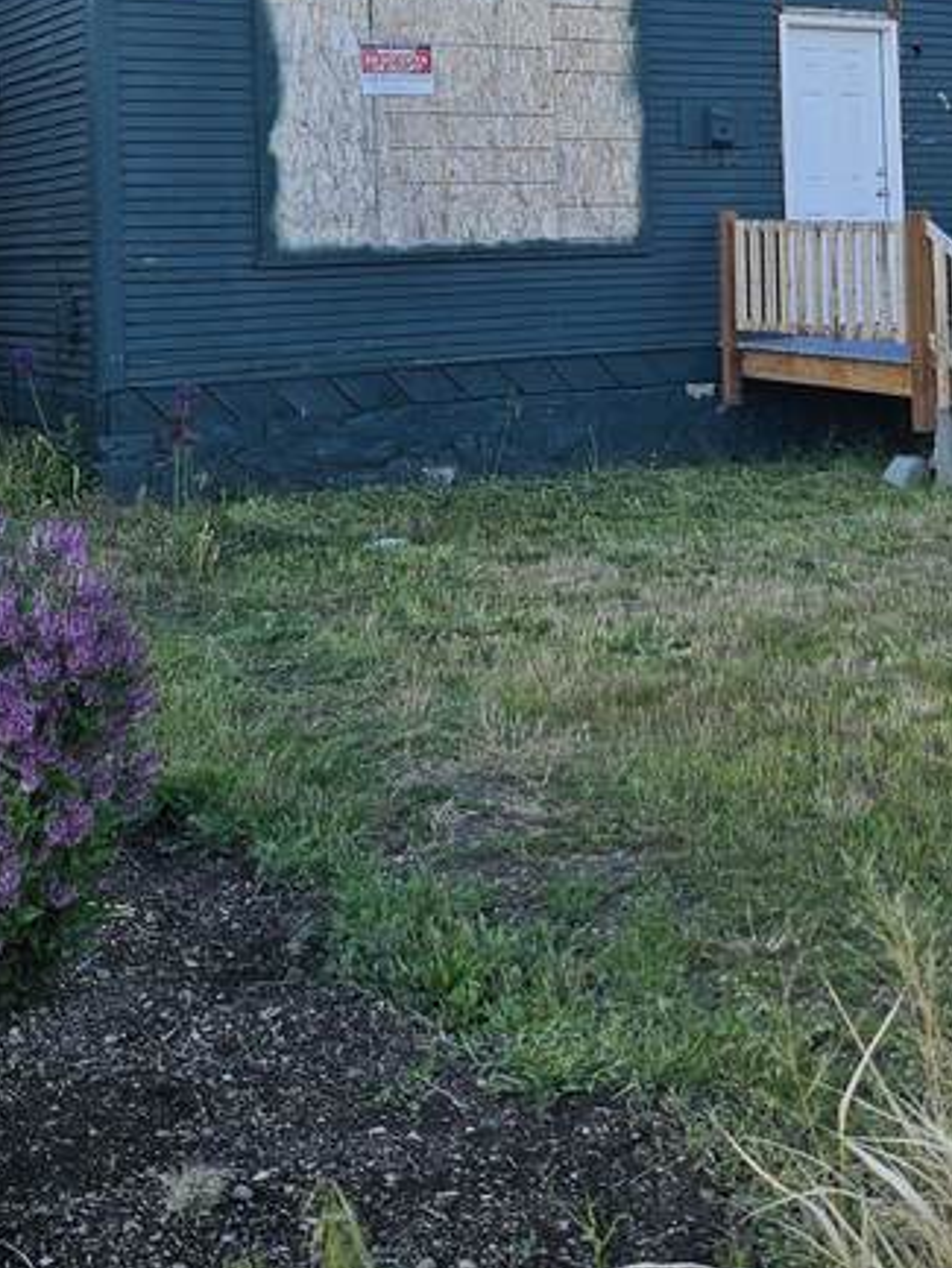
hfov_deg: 28.6
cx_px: 524
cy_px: 190
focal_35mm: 51
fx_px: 1869
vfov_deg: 35.8
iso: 40
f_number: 1.8
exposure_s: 1/432
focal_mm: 5.4
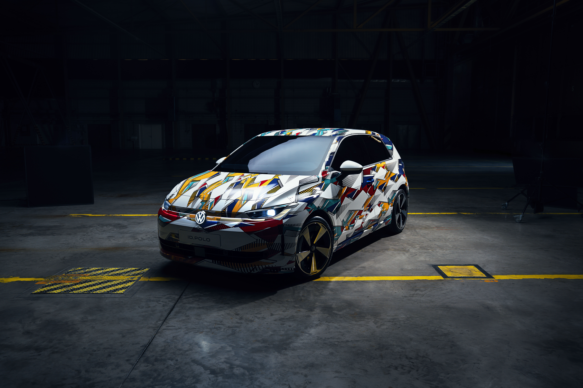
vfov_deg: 43.3
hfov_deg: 61.6
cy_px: 194
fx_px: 489
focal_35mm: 30
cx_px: 292
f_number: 4.5
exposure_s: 1/40
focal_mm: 30.2
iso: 250
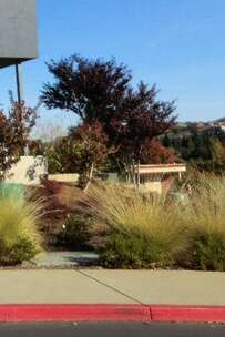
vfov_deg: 30.7
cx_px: -160
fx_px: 590
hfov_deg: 18.0
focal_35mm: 63
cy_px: 47
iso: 80
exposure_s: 1/800
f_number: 3.2
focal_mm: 4.3
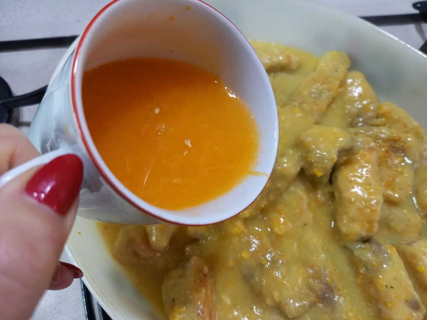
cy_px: 160
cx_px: 214
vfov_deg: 54.9
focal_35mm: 25
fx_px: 308
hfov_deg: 69.4
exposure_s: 1/33.3
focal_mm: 4.65
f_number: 1.8
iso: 320
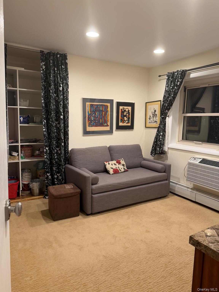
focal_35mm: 24
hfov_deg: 56.8
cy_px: 146
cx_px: 110
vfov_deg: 71.6
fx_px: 202
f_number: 1.78
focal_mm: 6.76
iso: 160
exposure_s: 1/60
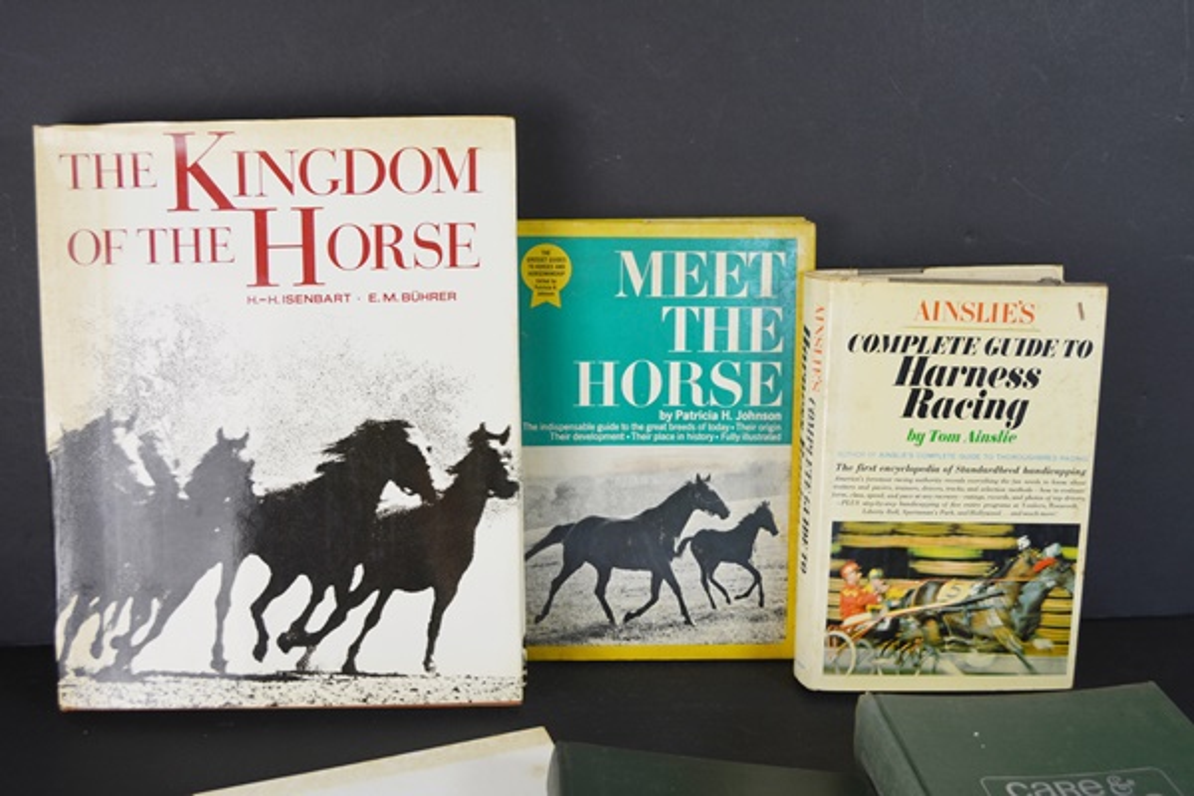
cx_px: 597
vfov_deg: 34.2
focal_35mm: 39
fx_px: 1293
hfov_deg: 49.6
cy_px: 398
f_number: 5
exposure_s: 1/100
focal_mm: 26
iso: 400
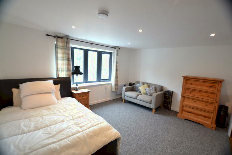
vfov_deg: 77.4
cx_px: 116
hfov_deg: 100.4
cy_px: 78
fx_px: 97
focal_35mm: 15
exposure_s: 1/8
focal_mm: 10
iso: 100
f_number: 3.5
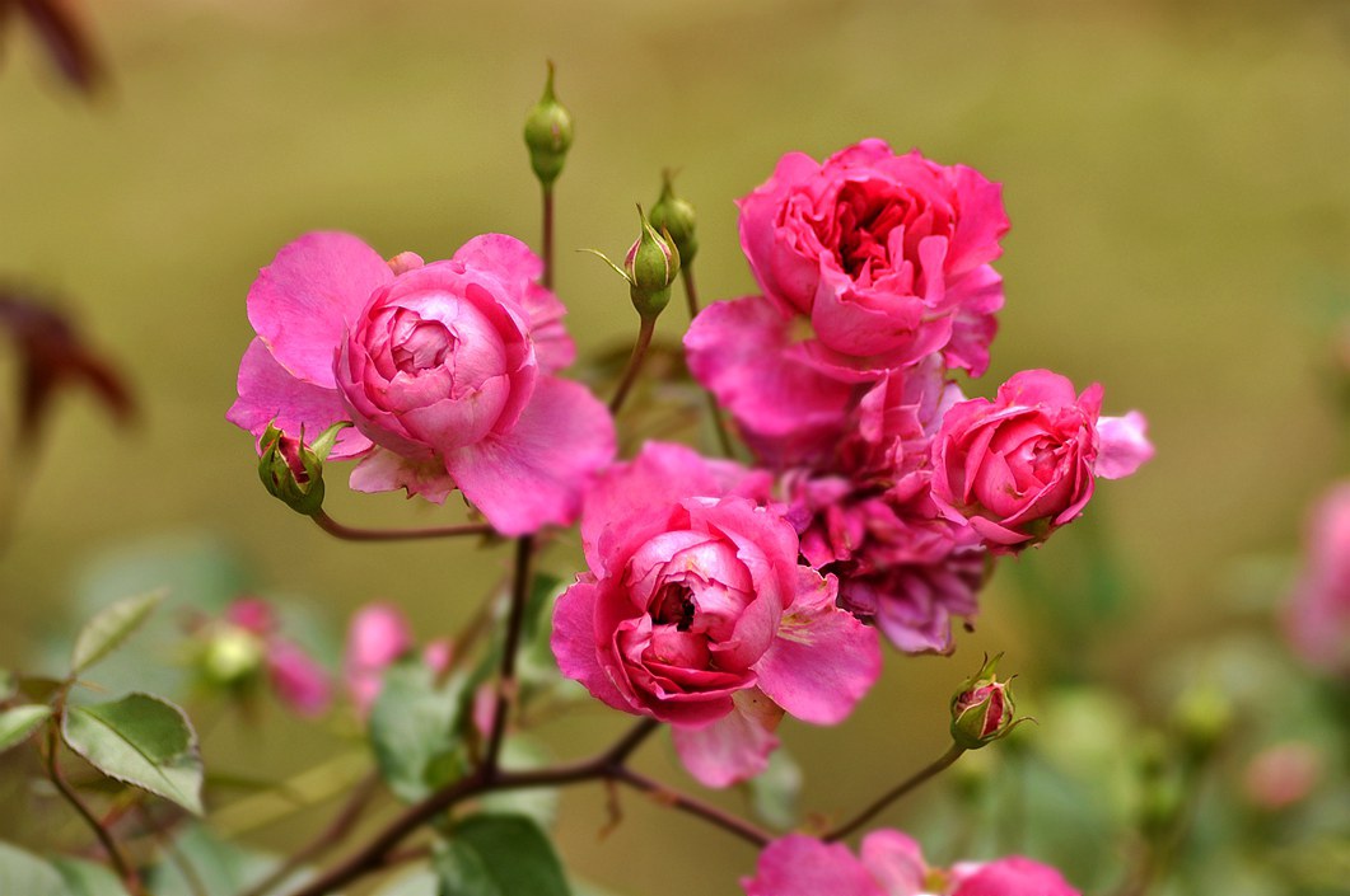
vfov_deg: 4.2
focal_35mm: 330
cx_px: 675
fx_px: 12361
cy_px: 448
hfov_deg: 6.3
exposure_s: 1/320
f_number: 7.1
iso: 200
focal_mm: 220
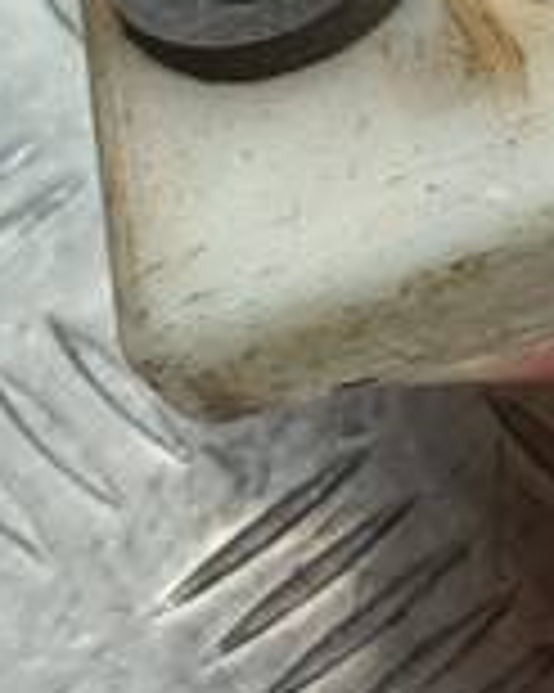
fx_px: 3324
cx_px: 1099
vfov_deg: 11.3
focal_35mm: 162
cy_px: -432
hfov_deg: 9.0
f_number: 1.8
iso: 32
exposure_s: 1/50
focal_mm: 4.6
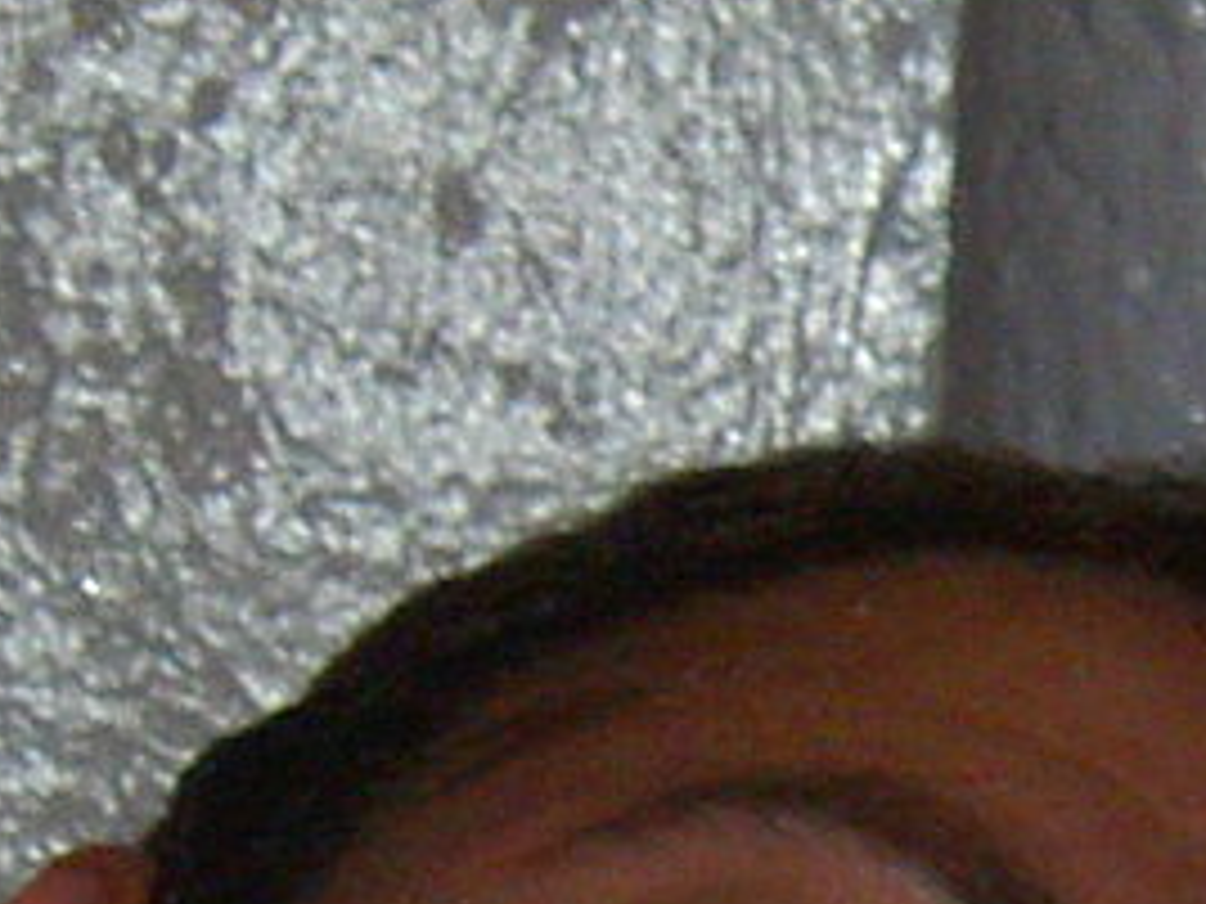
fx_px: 11427
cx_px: 2520
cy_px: 1408
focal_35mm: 328
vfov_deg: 4.5
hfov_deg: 5.9
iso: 100
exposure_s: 1/68.5
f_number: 3.3
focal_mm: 11.3
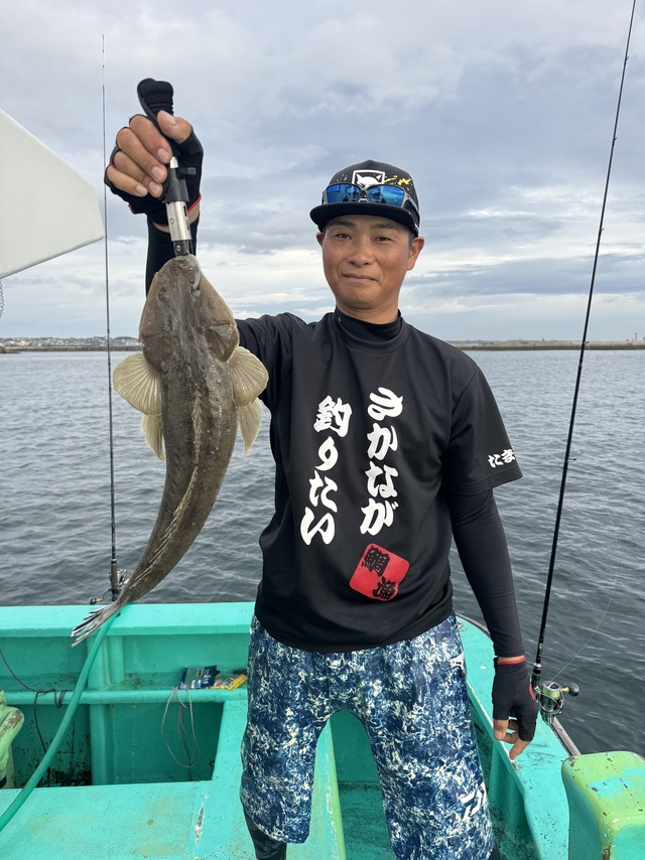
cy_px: 430
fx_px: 597
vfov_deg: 71.6
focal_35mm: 24
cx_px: 322
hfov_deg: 56.8
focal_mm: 6.76
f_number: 1.78
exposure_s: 1/782
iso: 80
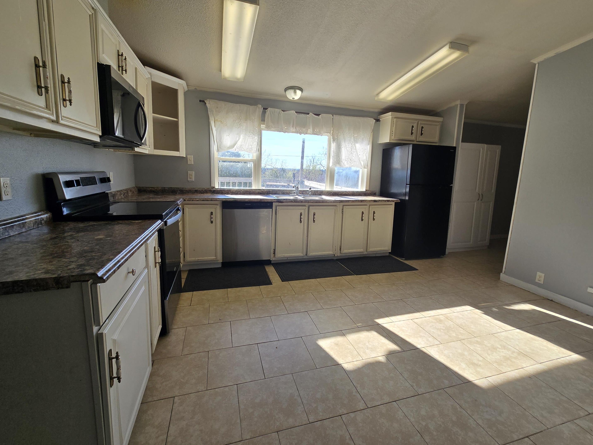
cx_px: 298
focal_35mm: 14
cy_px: 207
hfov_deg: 102.1
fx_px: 240
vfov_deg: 85.5
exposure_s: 1/531
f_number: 2.2
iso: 50
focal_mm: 2.2
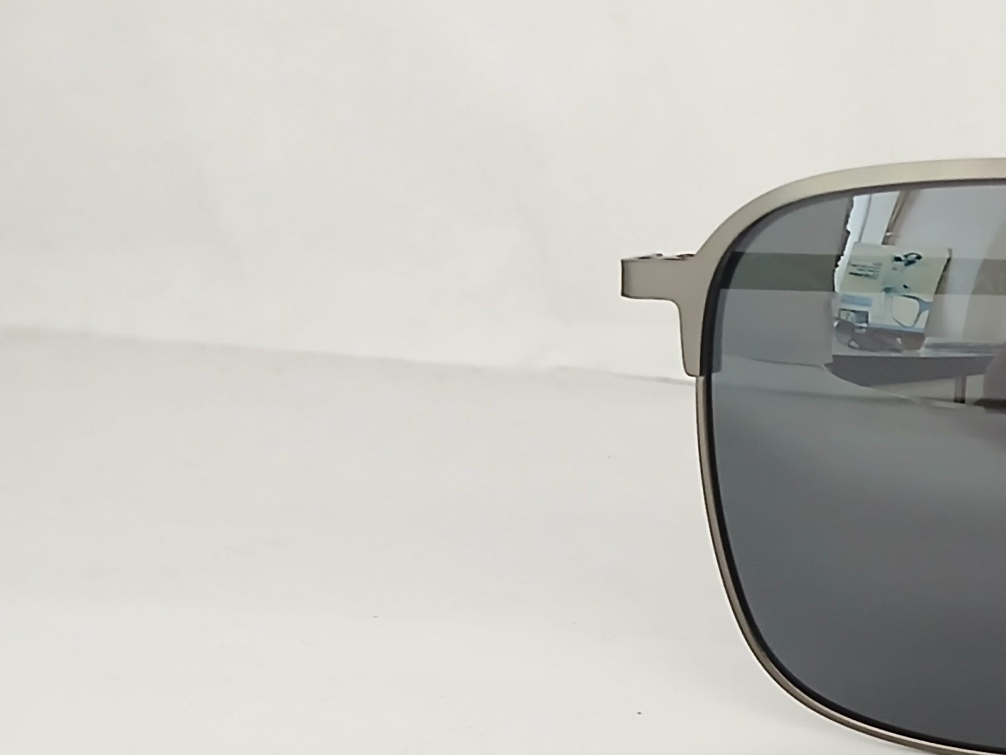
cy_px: 409
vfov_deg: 19.6
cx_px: 1328
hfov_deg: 22.9
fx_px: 2180
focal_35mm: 75
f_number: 1.8
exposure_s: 1/25
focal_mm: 3.98
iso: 320
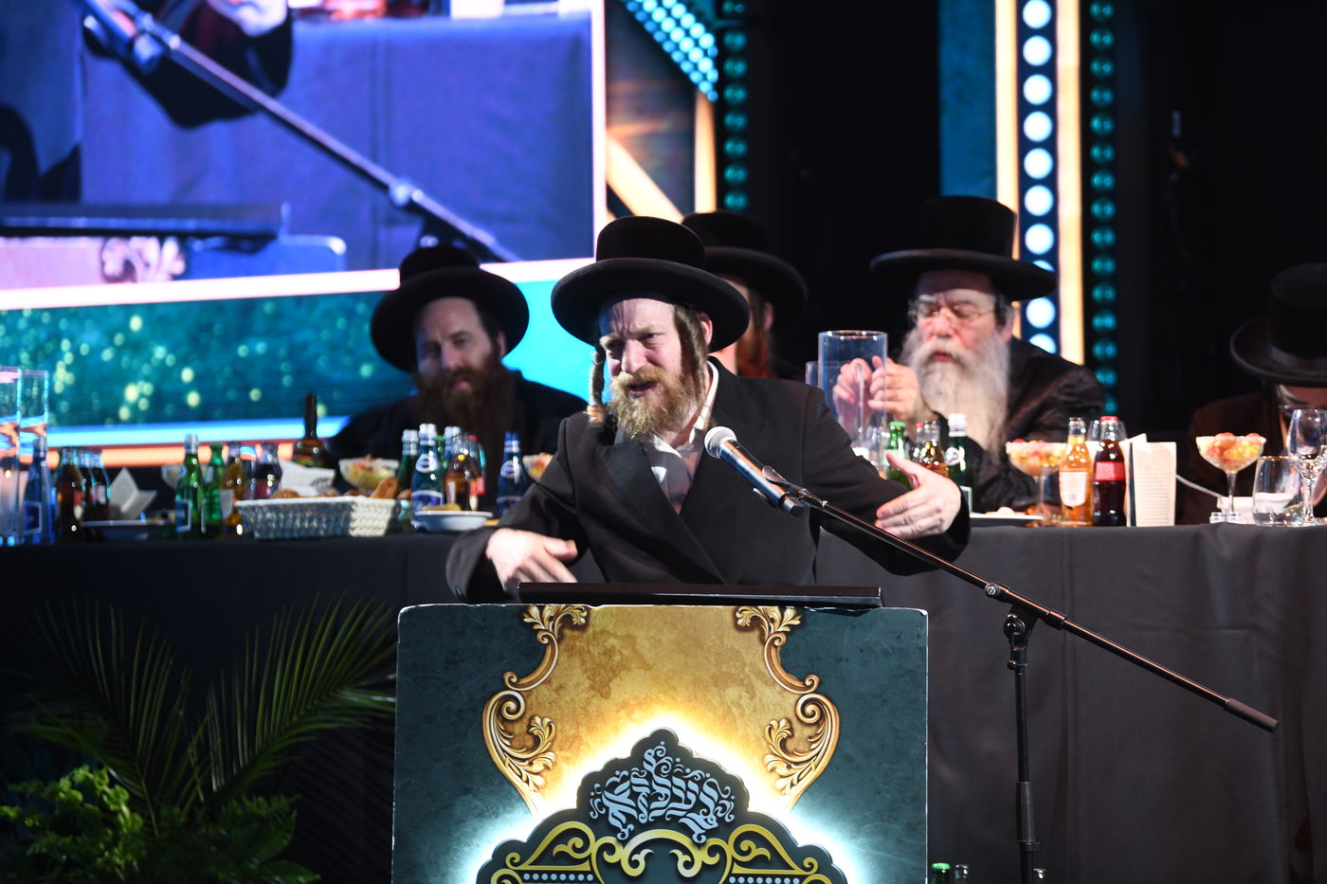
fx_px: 4791
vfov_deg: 10.5
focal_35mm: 130
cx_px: 664
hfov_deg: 15.8
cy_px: 442
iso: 800
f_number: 2.8
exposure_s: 1/100
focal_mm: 130
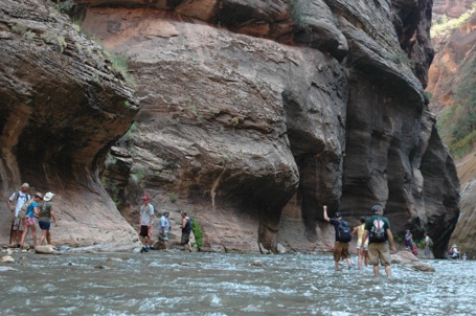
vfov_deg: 24.1
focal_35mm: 56
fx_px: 739
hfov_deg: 35.7
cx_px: 217
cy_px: 151
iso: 200
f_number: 5
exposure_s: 1/100
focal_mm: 34
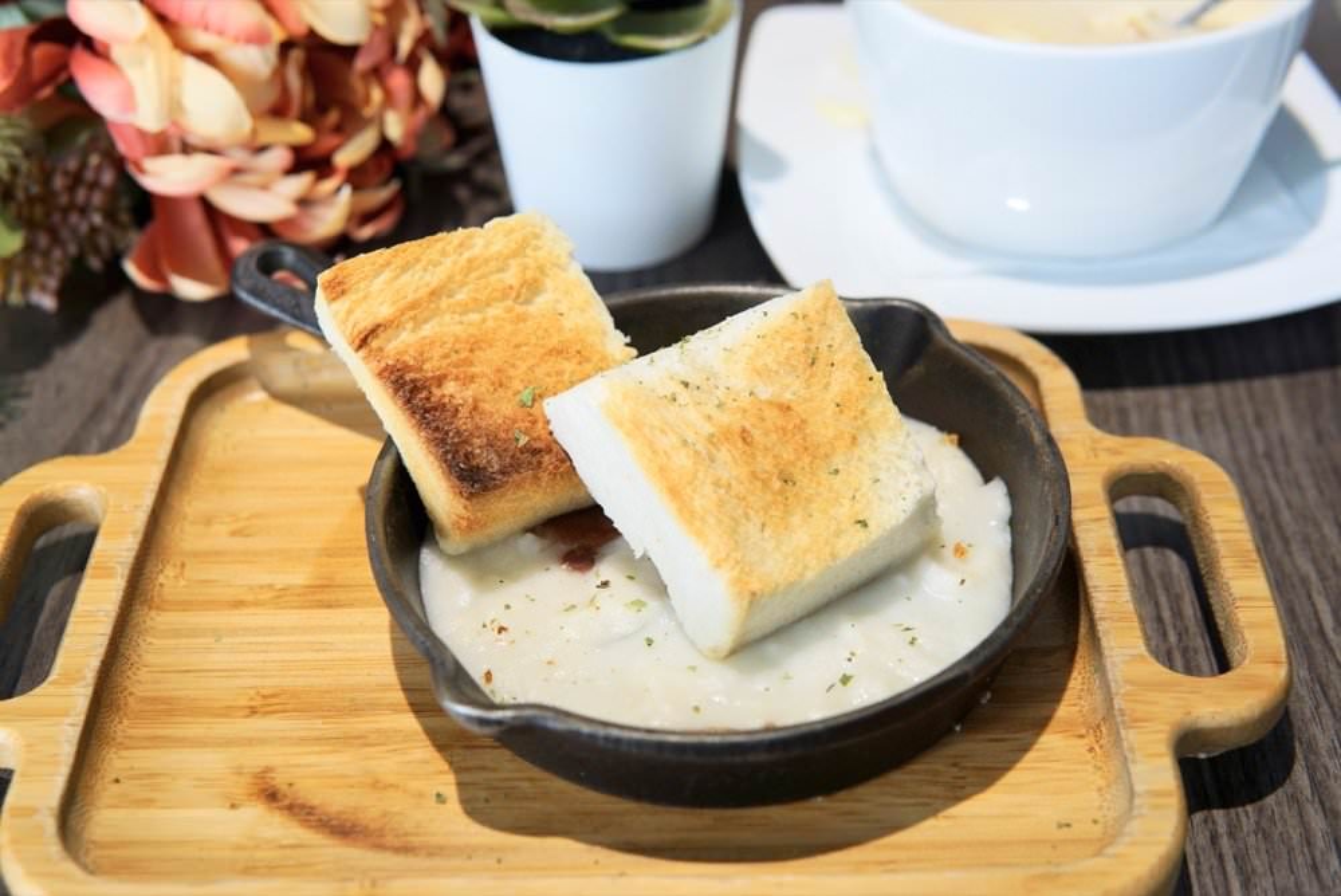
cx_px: 670
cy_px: 448
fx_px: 1677
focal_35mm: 45
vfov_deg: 29.9
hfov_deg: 43.6
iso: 320
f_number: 4
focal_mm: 30
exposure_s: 1/60
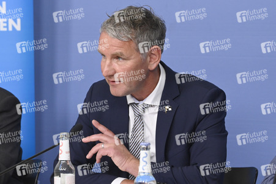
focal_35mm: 185
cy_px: 92
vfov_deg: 7.4
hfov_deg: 11.1
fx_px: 1417
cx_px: 138
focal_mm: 185
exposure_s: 1/400
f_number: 7.1
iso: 3200
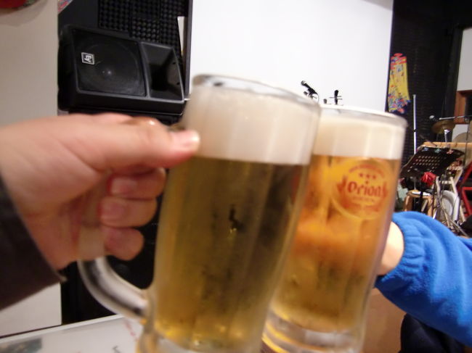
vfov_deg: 49.7
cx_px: 236
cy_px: 176
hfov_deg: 63.5
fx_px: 382
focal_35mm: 28
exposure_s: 1/15
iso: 400
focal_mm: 4.9
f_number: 2.6
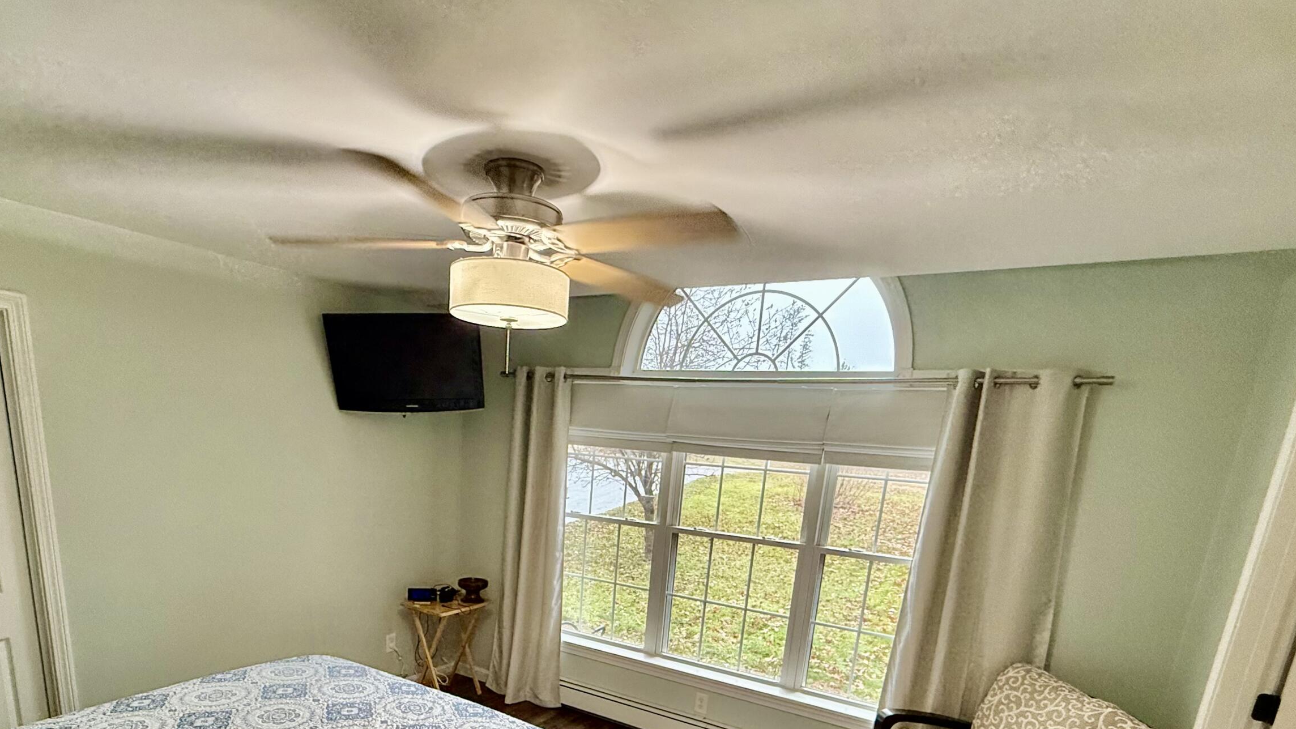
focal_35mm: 20
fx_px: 687
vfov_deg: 51.4
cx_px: 584
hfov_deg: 86.4
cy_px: 609
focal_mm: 2.22
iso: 320
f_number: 2.2
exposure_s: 1/120
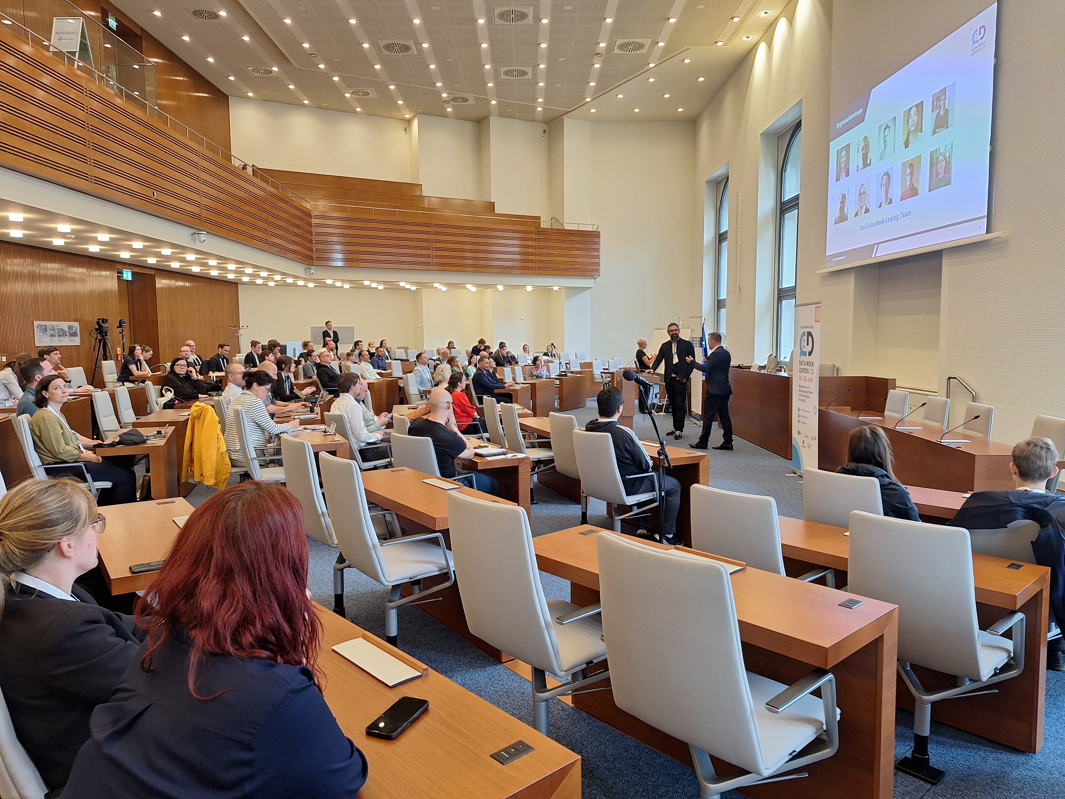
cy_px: 400
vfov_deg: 58.9
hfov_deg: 73.9
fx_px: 708
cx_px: 532
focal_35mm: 23
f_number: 1.8
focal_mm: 5.54
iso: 80
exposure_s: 1/50
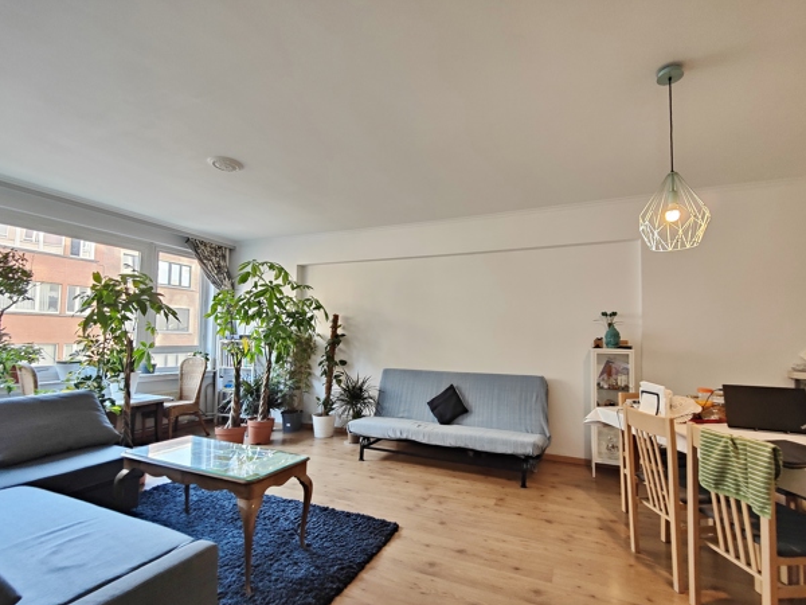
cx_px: 419
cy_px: 317
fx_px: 373
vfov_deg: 78.1
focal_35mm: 16
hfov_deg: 94.4
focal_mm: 3.5
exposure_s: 1/50
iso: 400
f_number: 2.2
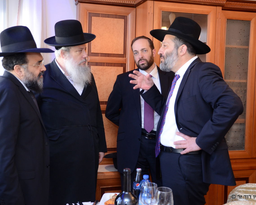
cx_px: 118
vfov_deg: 33.4
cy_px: 102
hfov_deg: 41.1
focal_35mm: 45
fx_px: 341
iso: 1000
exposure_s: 1/100
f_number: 4
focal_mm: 26
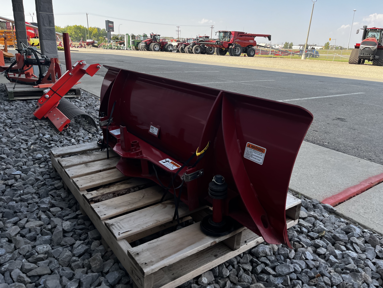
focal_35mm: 26
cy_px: 144
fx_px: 288
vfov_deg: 53.1
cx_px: 192
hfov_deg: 67.3
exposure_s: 1/1600
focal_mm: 5.1
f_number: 1.6
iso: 50
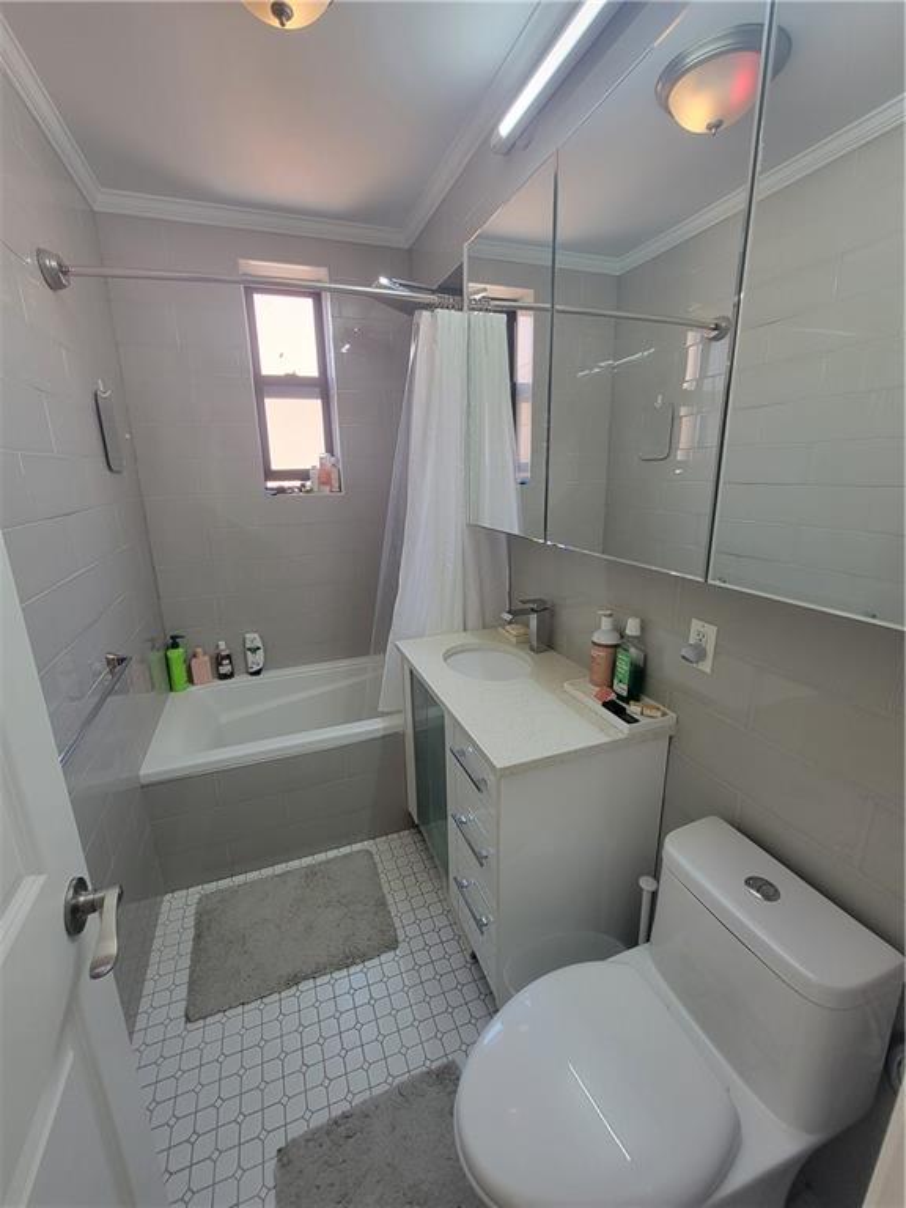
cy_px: 604
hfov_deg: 89.9
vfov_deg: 106.2
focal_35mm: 13
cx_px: 453
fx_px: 454
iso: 160
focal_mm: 2.2
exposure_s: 1/60
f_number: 2.2
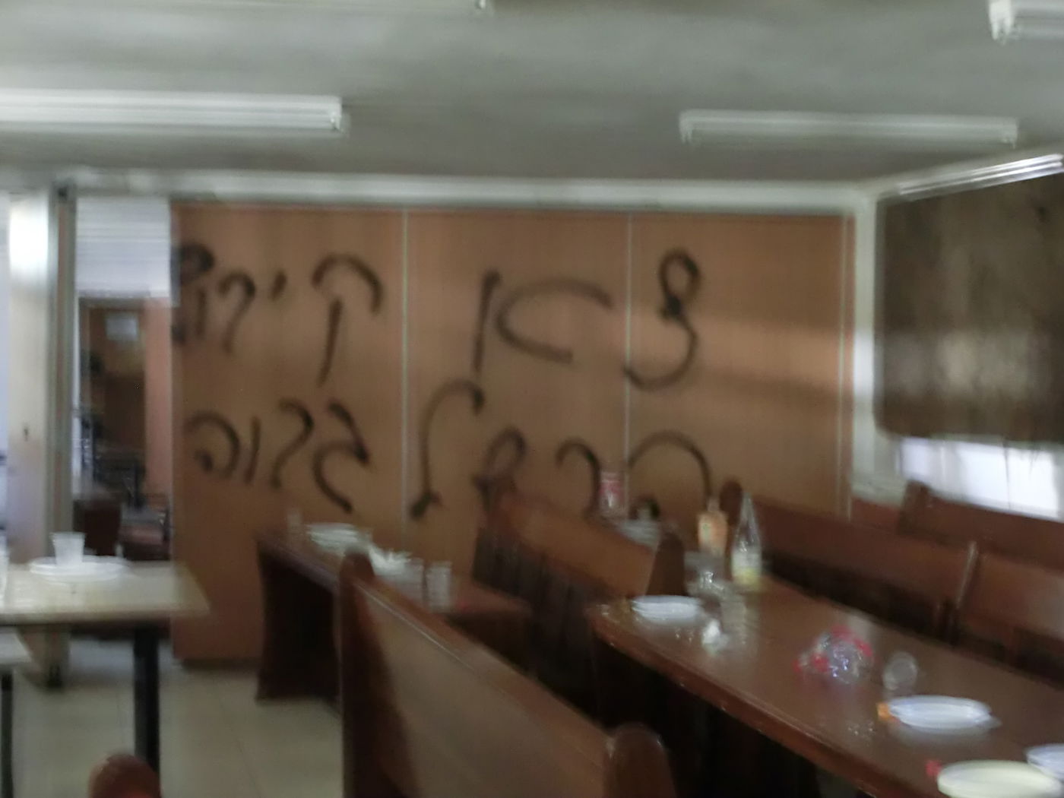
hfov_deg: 28.2
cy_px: 399
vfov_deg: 21.3
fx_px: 2121
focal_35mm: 69
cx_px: 532
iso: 800
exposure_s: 1/3.33
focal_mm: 12.1
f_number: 5.2
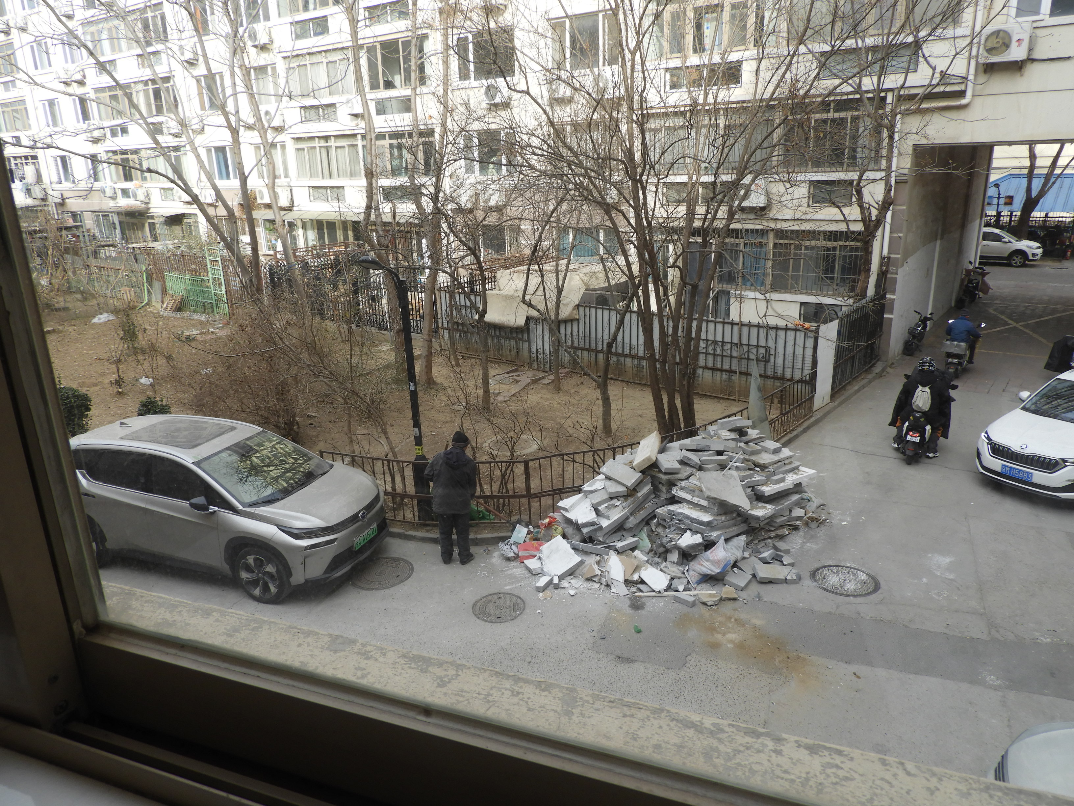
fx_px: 745
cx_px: 537
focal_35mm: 24
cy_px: 403
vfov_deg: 56.8
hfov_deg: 71.6
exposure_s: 1/320
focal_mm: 4.3
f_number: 3.3
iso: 100
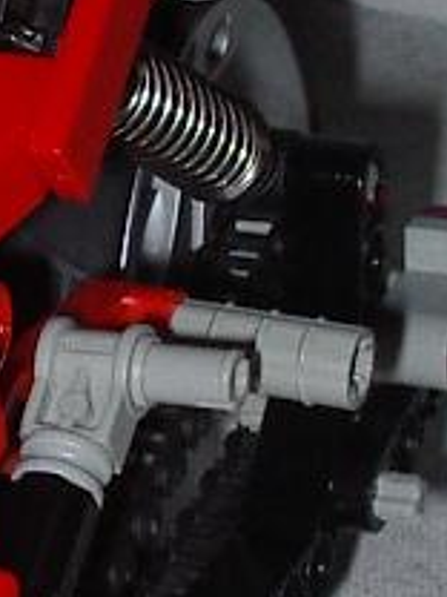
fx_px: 4408
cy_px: 402
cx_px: -401
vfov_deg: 7.7
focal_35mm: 256
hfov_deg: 5.7
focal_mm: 7.8
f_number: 5.5
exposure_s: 1/60
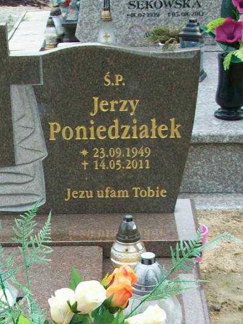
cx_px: 48
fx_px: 842
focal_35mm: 90
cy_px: 355
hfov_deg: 16.3
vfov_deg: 20.7
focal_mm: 6.2
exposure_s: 1/188
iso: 80
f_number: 2.8
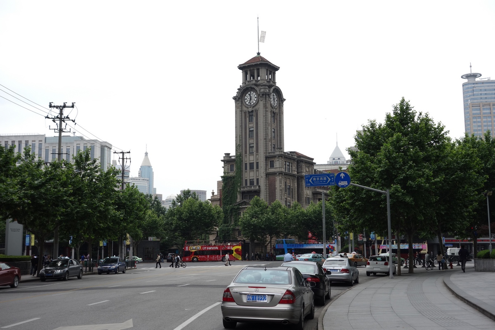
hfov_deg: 44.5
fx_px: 605
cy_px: 165
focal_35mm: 44
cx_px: 248
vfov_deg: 30.5
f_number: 5
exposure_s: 1/320
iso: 80
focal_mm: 16.2
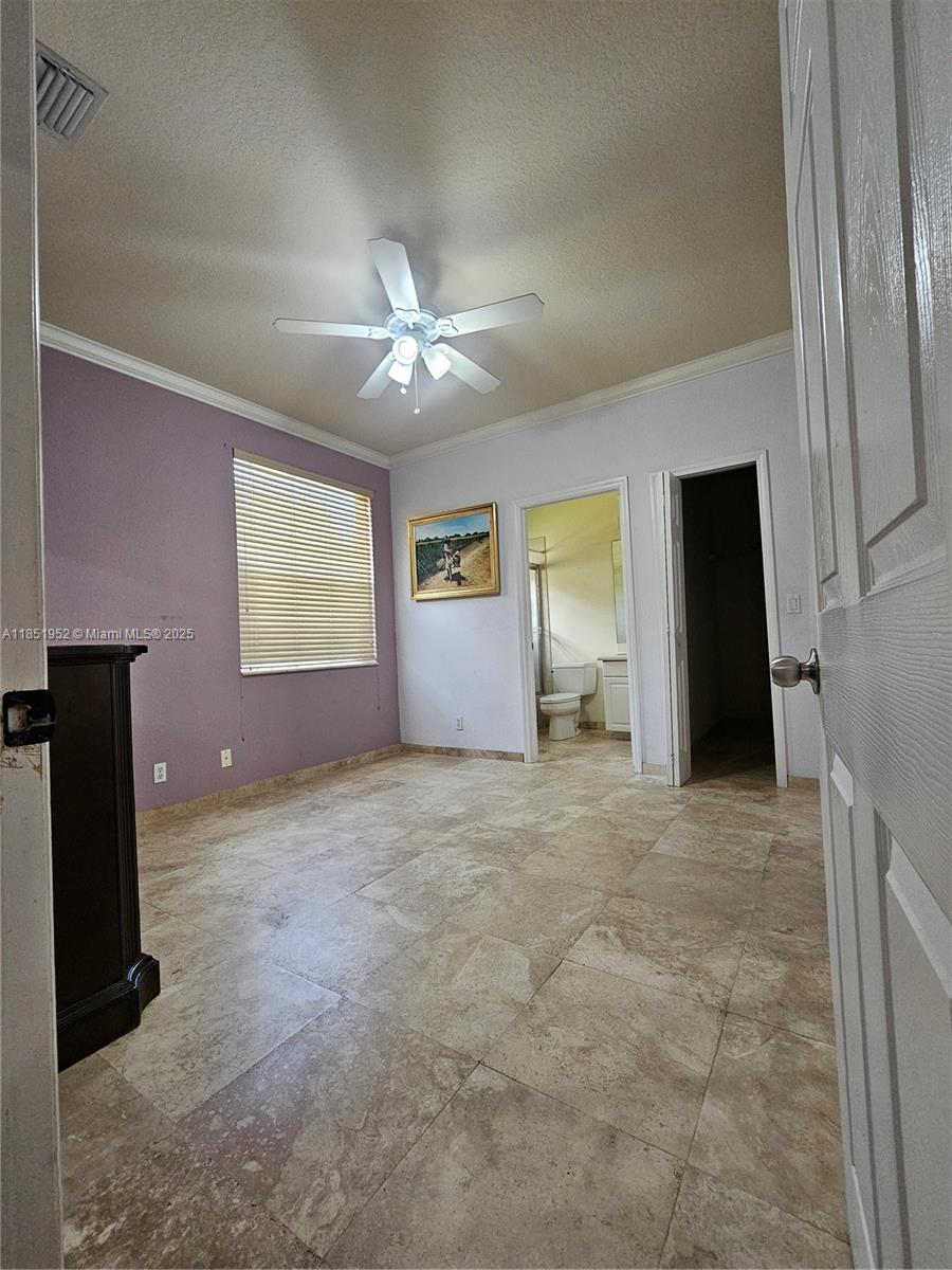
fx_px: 477
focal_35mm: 13
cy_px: 635
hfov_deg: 89.9
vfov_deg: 106.2
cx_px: 476
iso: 320
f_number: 2.2
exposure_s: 1/60
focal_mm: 2.2
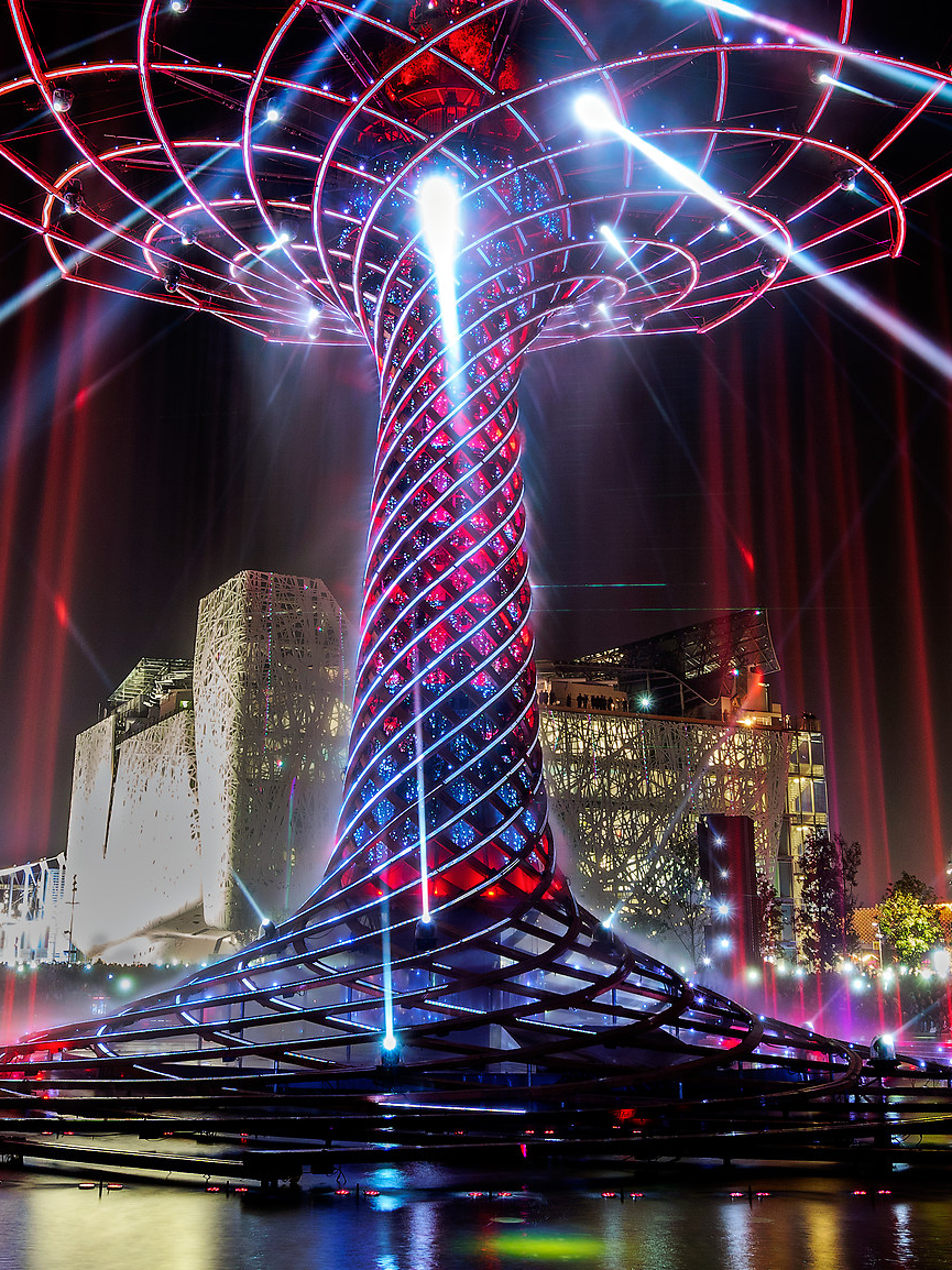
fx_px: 1541
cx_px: 445
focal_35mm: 42
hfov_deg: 34.3
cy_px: 513
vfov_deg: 44.6
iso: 100
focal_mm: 14
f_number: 11
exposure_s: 20
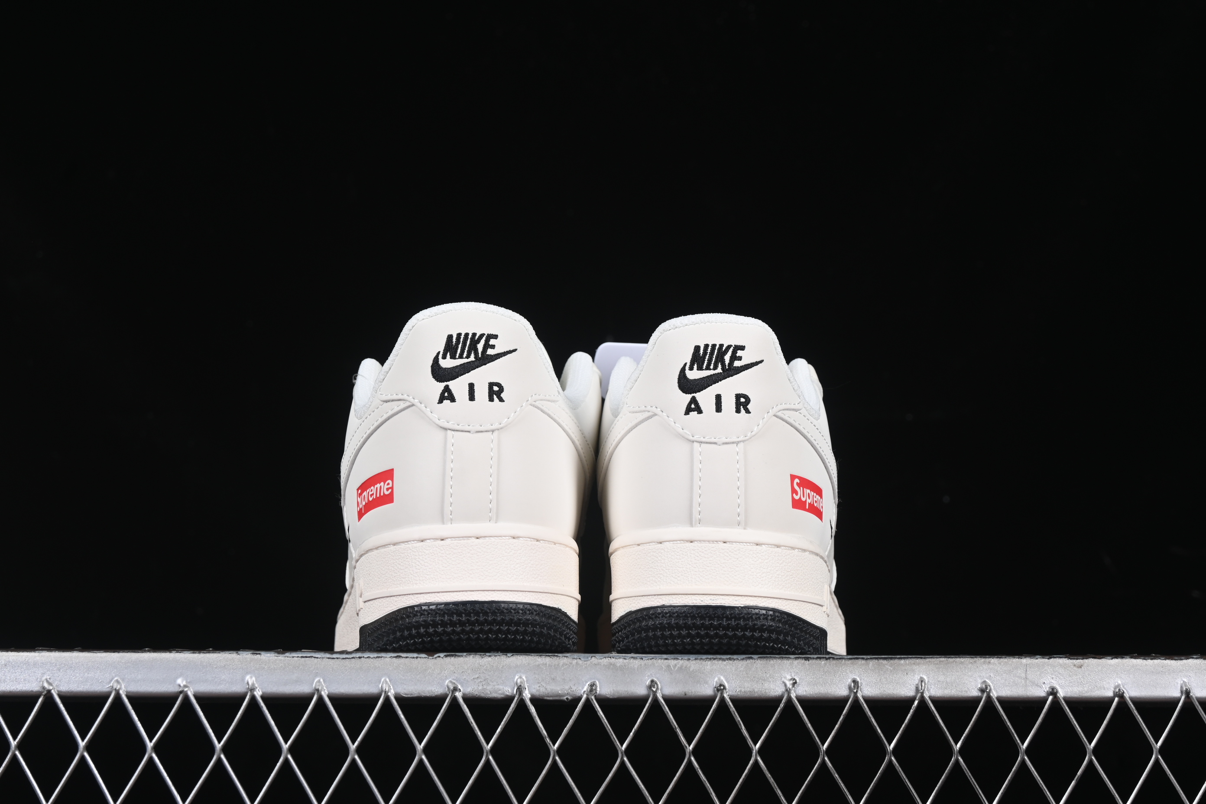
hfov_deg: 27.0
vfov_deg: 18.2
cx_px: 603
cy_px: 402
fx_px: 2512
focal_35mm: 75
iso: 160
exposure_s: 1/80
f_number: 8
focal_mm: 50
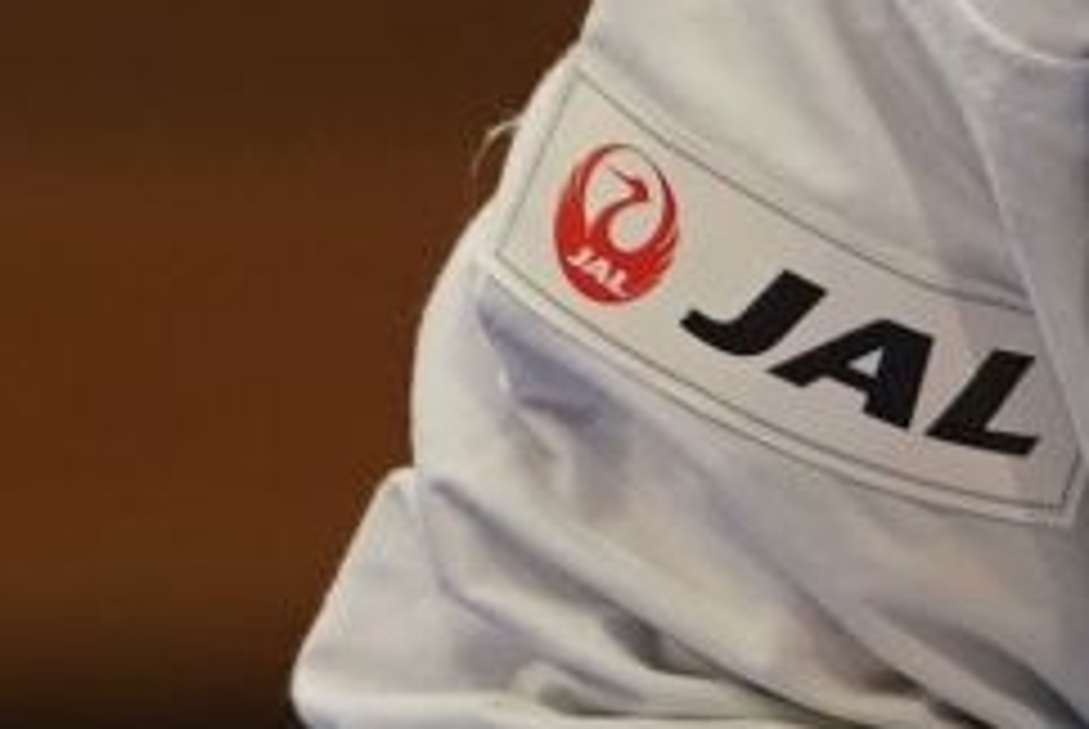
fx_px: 67478
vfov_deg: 0.6
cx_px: 2277
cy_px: -662
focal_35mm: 2228
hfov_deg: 0.9
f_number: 2.8
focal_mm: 200
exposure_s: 1/400
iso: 500
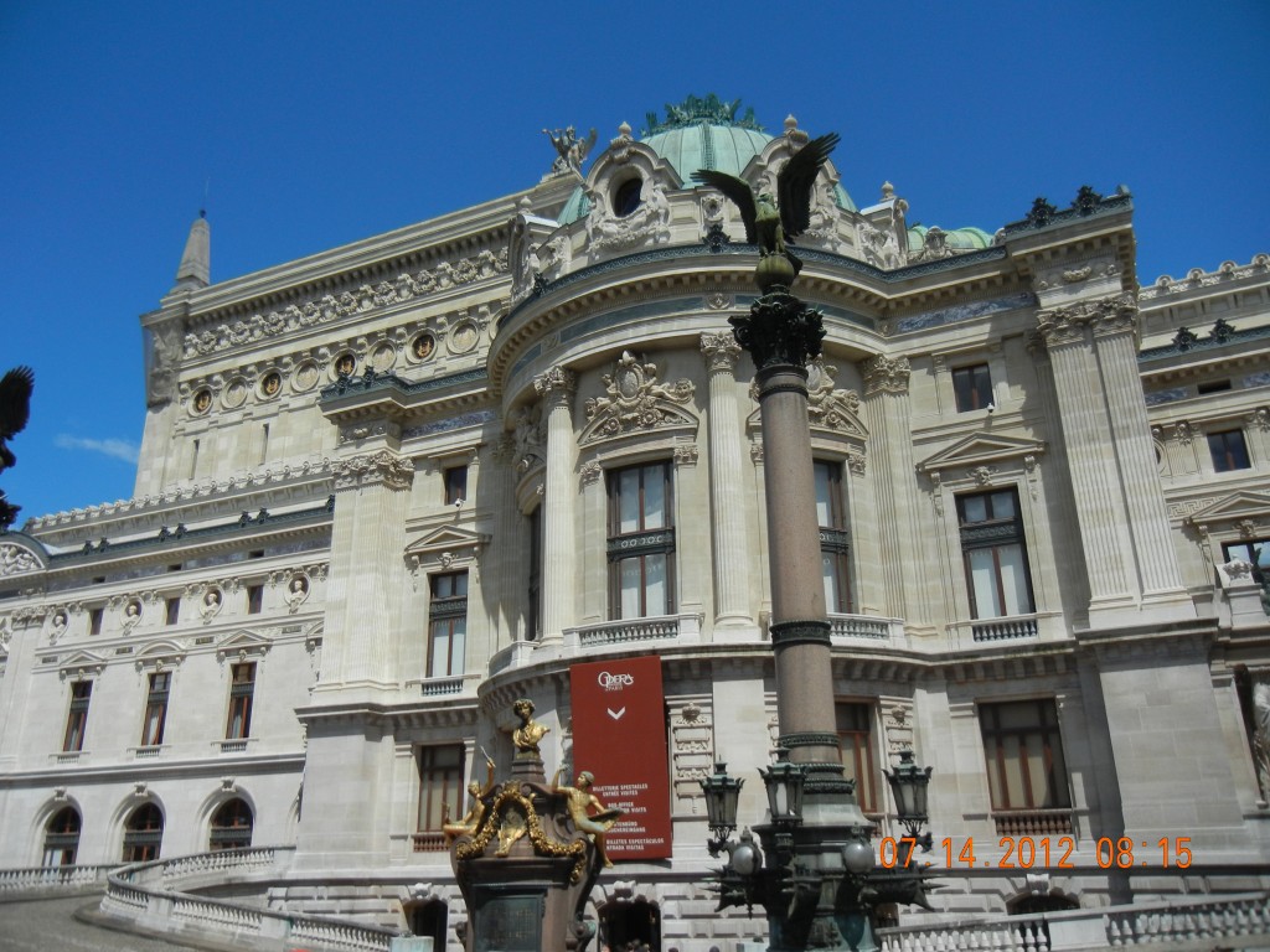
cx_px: 635
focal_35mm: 30
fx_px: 1101
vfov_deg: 46.8
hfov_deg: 60.0
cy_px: 476
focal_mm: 5.4
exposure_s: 1/651
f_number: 7
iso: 160
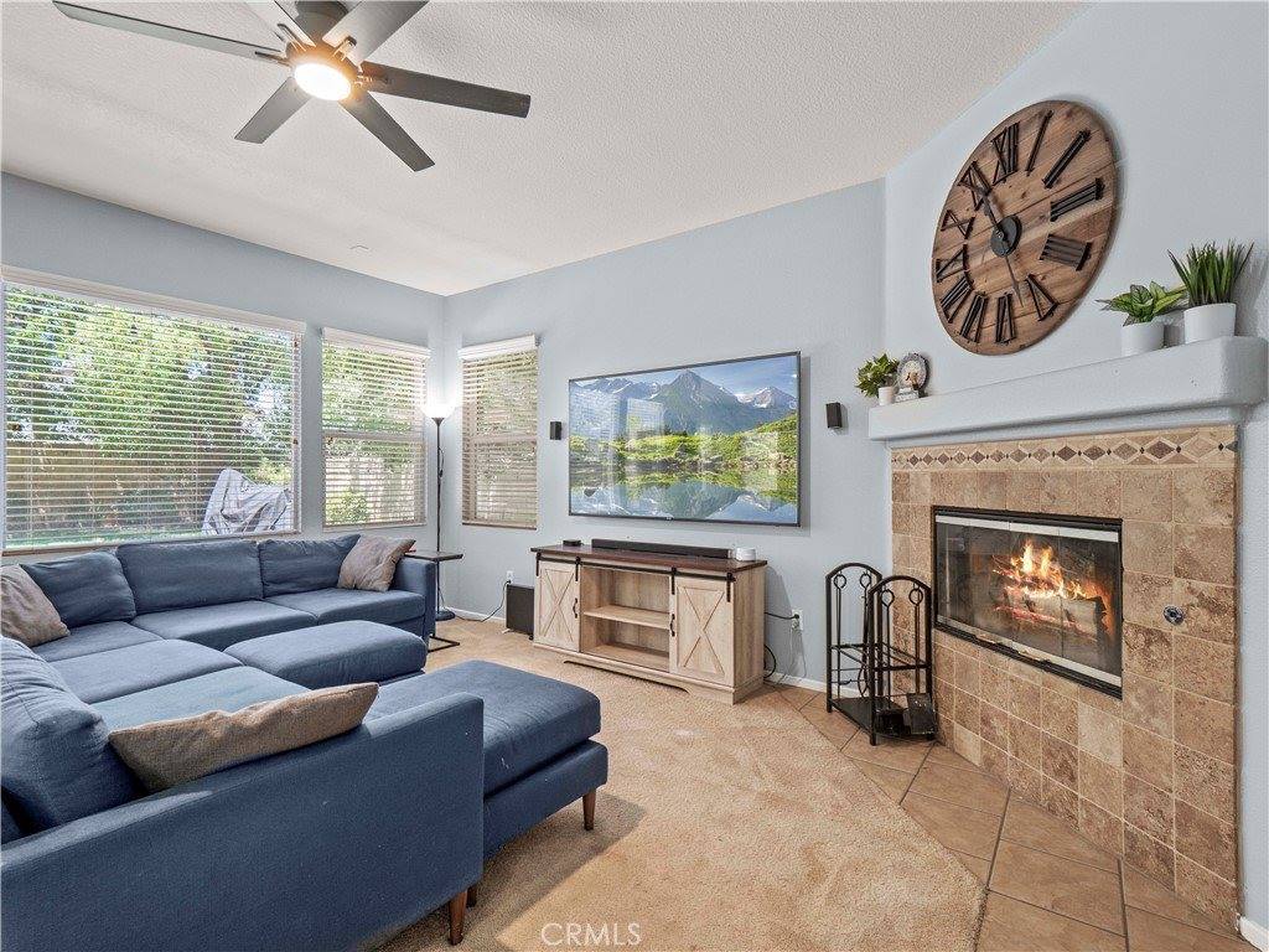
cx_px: 634
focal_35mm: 16
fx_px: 587
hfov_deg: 94.5
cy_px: 476
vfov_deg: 78.1
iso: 200
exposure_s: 1
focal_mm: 8
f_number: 8
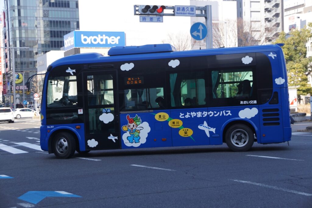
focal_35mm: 75
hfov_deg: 27.0
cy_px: 104
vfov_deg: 18.2
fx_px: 650
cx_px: 156
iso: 100
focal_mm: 50
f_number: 6.3
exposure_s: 1/125
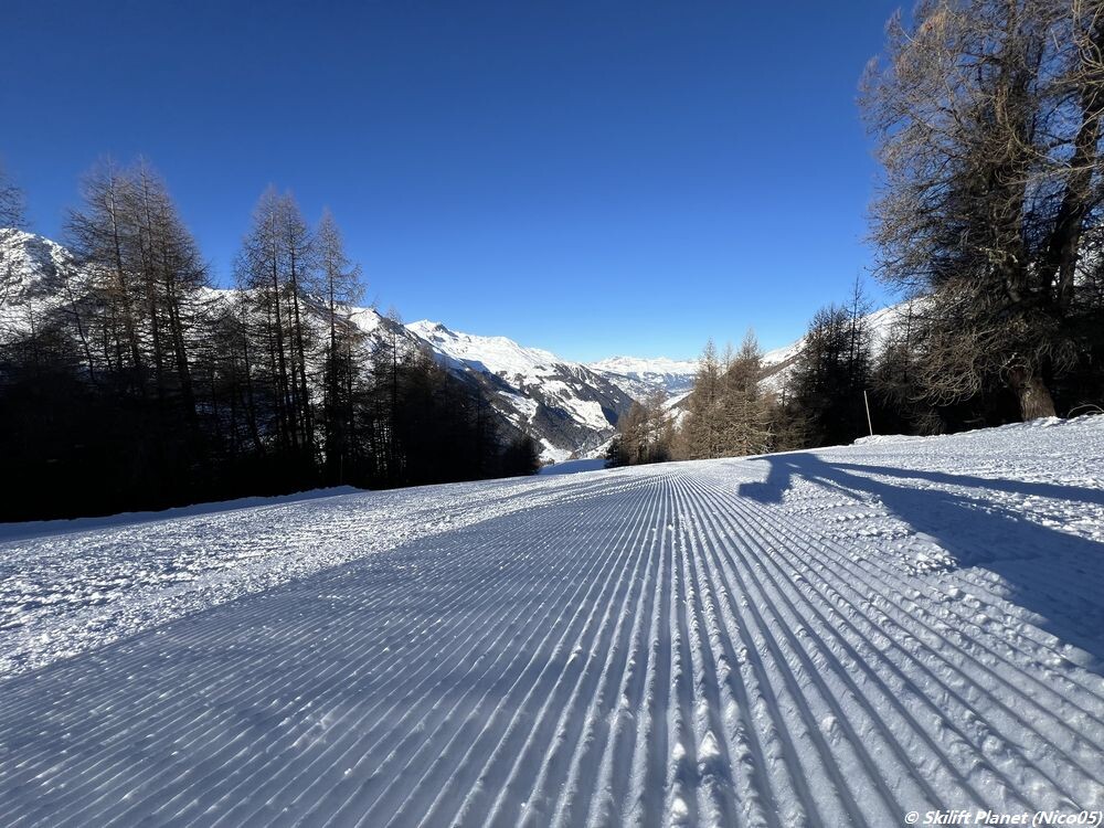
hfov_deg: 106.2
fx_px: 415
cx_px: 552
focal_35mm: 13
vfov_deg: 89.9
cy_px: 414
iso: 32
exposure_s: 1/2421
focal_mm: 1.57
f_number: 1.8
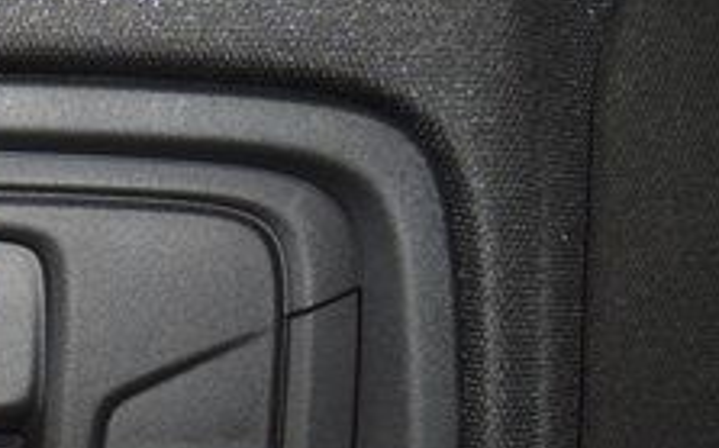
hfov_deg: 23.3
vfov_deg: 15.8
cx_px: -200
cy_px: 546
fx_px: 1547
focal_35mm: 79
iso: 500
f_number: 3.5
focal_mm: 18
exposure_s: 1/50
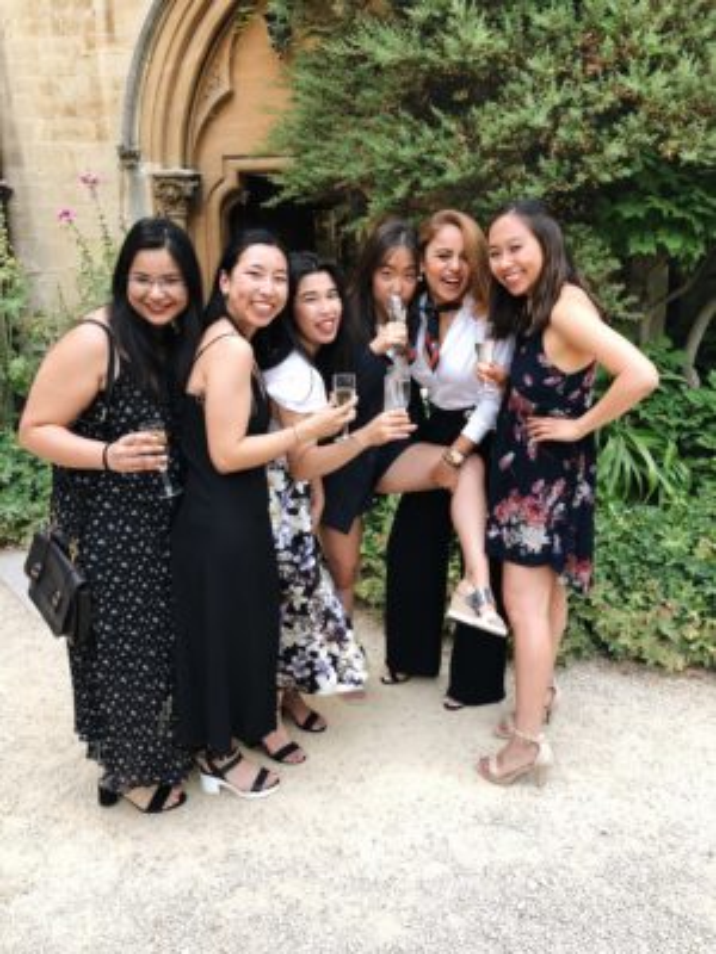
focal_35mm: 28
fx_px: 772
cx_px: 358
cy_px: 477
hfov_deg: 49.7
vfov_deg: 63.4
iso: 80
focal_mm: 4
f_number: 1.8
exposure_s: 1/99
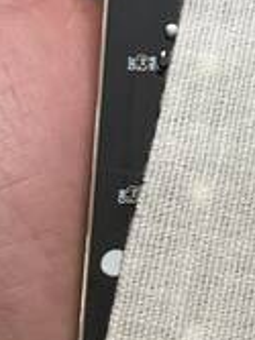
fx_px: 1662
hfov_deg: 8.5
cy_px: 94
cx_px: 441
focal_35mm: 169
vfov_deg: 11.7
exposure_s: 1/60
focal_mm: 3.99
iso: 40
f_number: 1.8
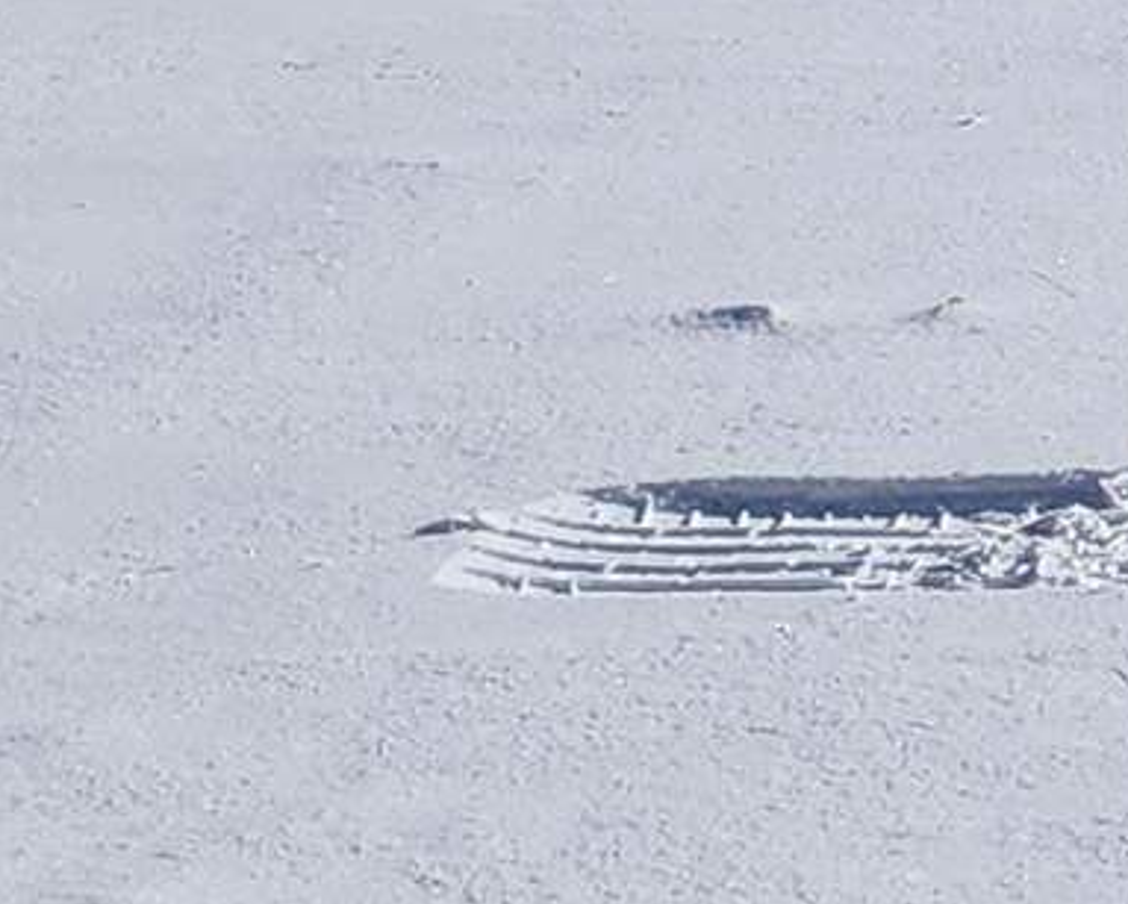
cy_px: -1731
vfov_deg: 7.6
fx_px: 6014
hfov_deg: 8.7
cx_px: 3478
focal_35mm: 180
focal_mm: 6.4
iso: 12
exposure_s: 1/1789
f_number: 1.8
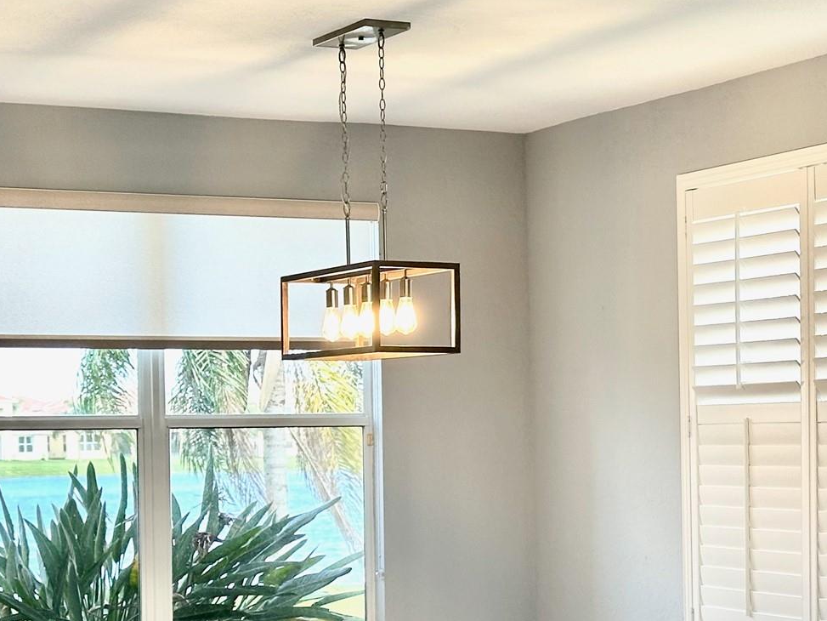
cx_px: 780
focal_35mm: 101
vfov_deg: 14.6
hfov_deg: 19.0
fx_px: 2413
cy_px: 459
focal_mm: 6.86
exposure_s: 1/120
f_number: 1.78
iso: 64
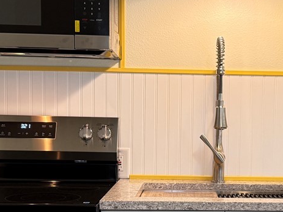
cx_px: 222
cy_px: 144
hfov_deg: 23.3
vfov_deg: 17.7
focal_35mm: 83
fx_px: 678
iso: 160
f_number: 1.78
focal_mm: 6.76
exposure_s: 1/60
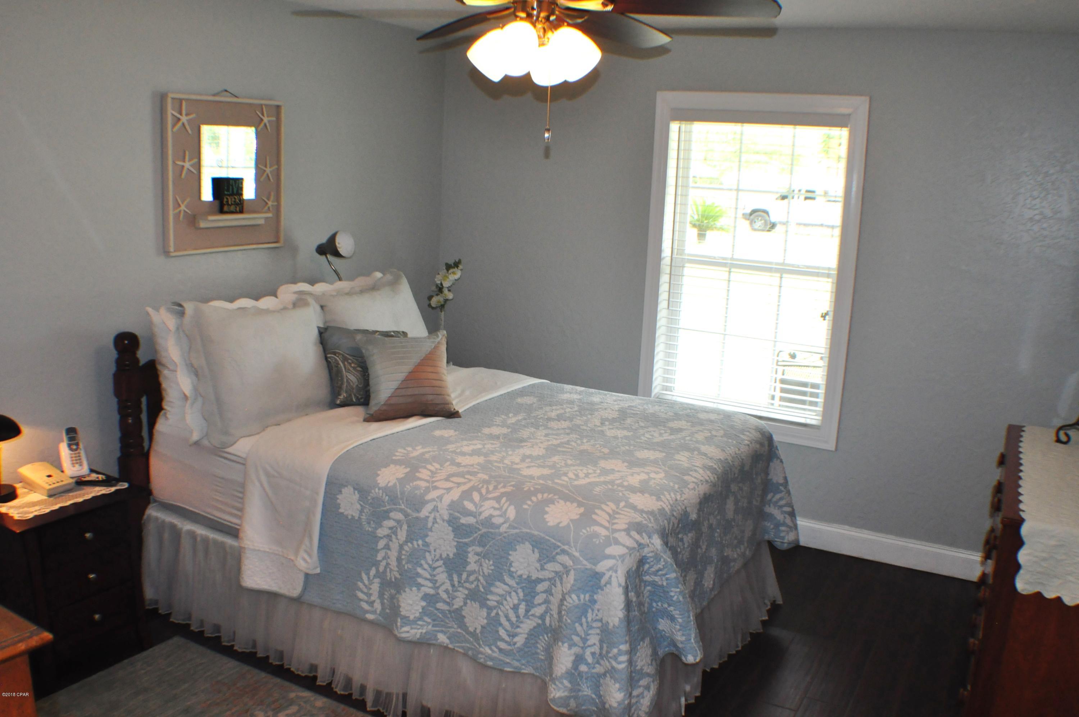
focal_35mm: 36
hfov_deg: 53.2
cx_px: 540
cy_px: 358
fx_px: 1078
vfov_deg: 36.8
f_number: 7.1
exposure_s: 1/60
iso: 1100
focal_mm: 24
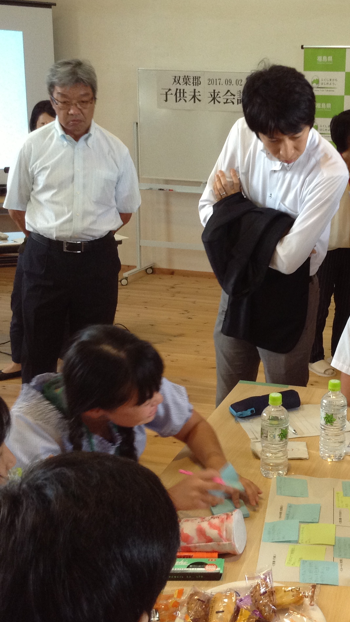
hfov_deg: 23.9
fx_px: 809
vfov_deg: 42.1
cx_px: 304
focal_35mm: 49
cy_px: 311
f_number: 2.4
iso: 100
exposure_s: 1/25
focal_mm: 3.3
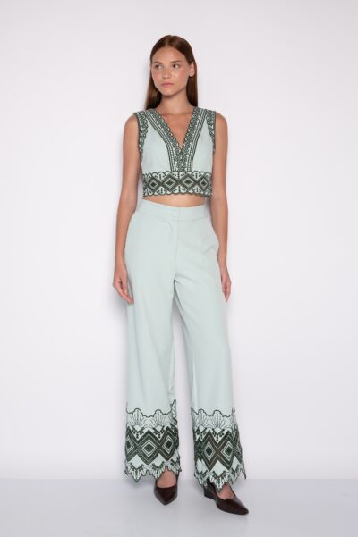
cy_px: 268
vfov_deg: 46.4
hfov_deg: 31.9
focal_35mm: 42
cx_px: 179
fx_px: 627
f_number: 7.1
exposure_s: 1/160
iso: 200
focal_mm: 42
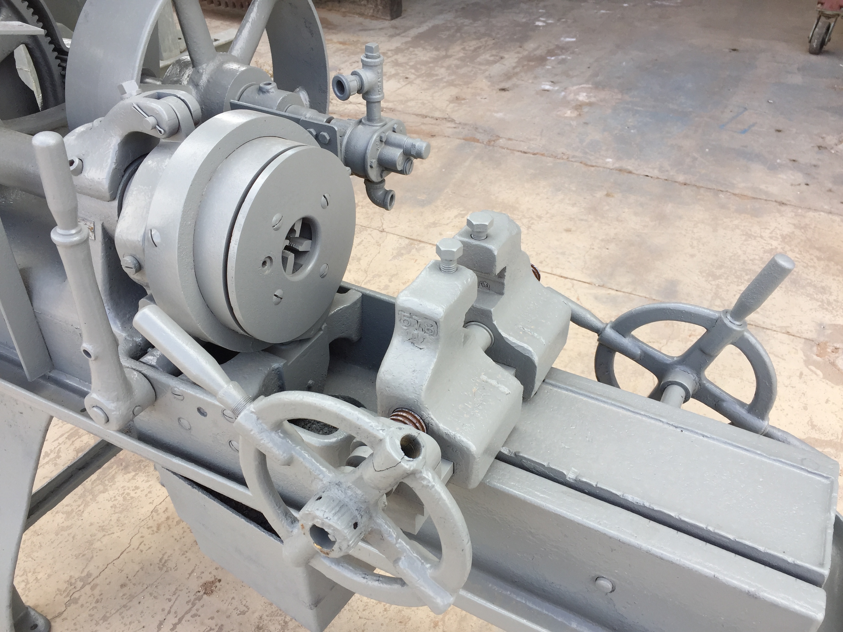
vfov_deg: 48.2
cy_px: 316
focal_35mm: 29
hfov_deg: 61.7
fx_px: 706
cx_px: 422
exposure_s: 1/347
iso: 32
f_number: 2.2
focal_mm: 4.15
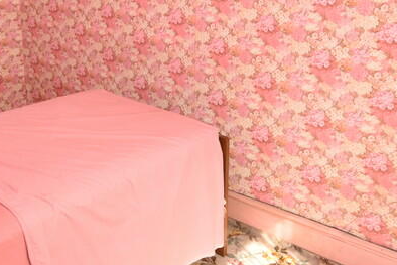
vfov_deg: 33.6
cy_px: 70
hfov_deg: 49.5
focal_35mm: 39
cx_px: 179
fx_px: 430
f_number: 5
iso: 500
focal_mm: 10
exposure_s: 1/200
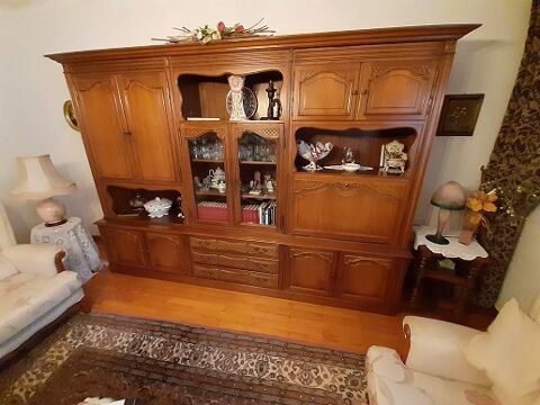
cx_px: 270
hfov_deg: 106.2
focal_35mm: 13
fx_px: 203
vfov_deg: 89.9
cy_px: 202
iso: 1000
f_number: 2.2
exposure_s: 1/20
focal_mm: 1.13
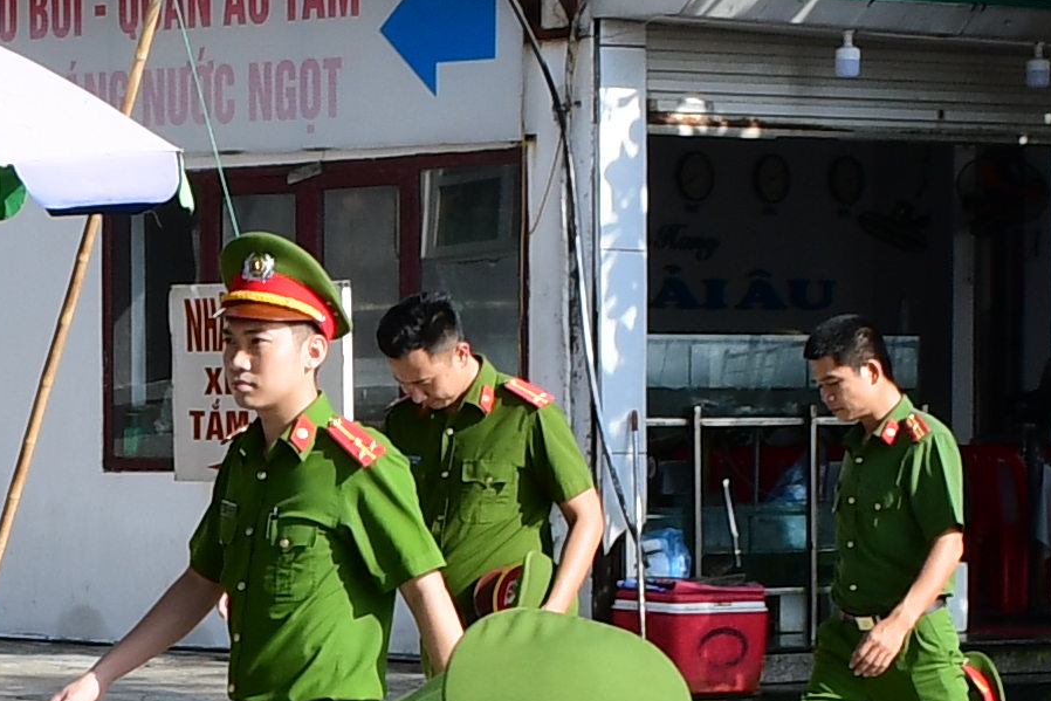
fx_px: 5431
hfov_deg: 10.9
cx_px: -124
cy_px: 653
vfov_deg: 7.4
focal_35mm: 186
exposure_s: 1/200
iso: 200
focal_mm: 20
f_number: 10
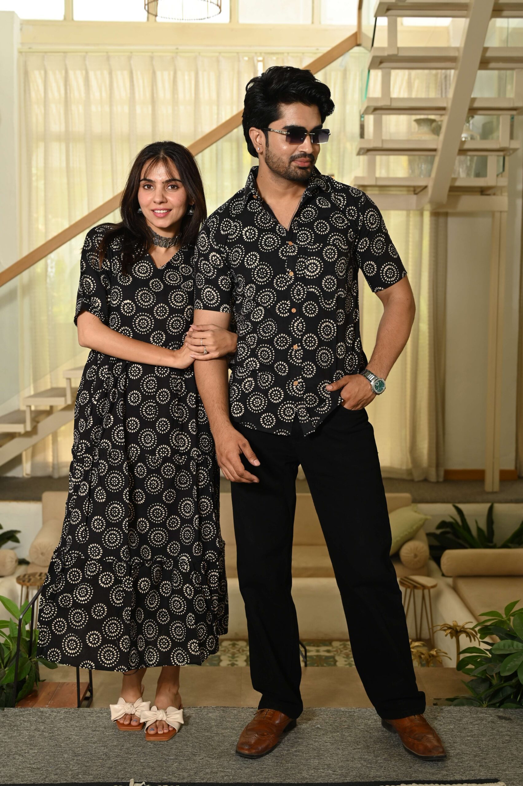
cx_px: 262
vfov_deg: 46.4
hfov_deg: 31.8
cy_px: 393
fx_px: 917
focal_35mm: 42
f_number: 4
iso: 250
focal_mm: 42
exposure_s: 1/160
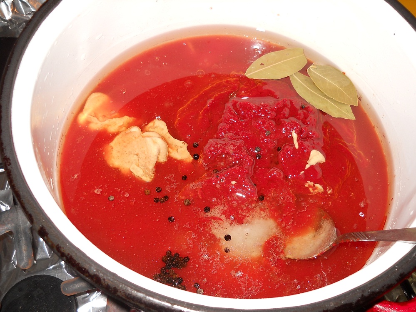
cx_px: 208
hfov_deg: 45.8
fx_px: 493
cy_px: 156
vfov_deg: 35.1
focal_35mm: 41
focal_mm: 6.72
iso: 80
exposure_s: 1/30
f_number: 3.1
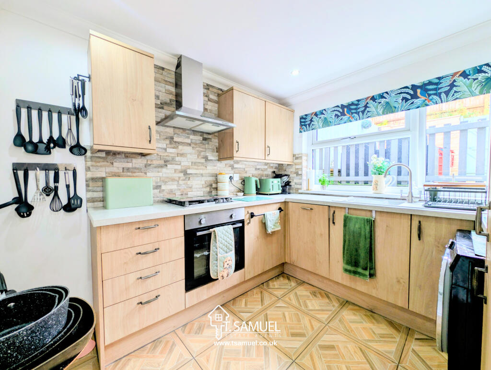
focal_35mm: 12
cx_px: 246
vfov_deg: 94.6
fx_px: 170
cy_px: 185
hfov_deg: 110.5
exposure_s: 1/85.9
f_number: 1.95
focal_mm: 2.23
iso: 44
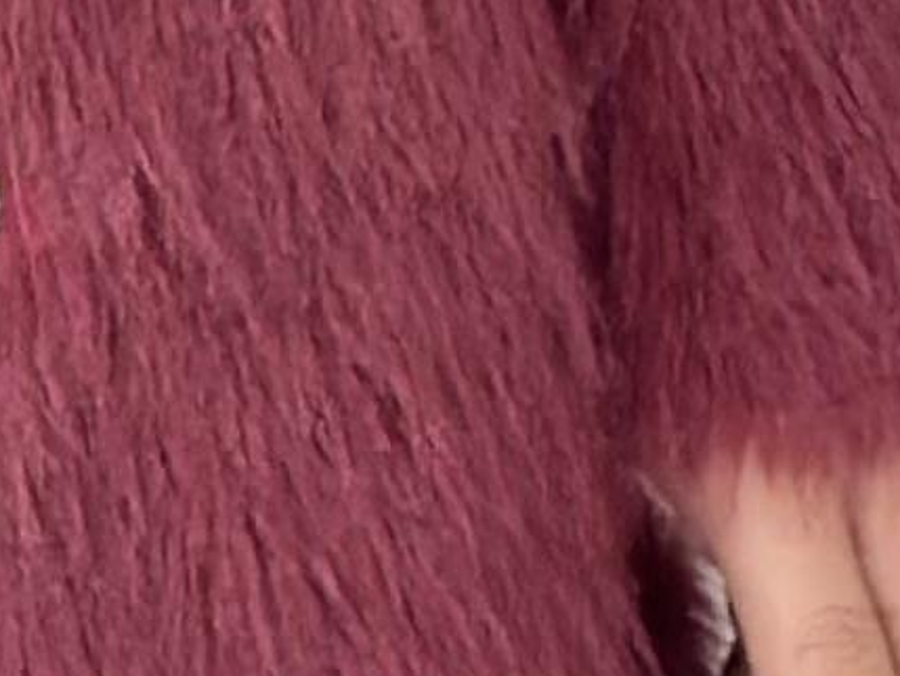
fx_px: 11729
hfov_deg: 4.4
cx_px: -667
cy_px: -2152
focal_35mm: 451
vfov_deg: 3.2
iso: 160
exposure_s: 1/100
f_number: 1.78
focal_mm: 6.86
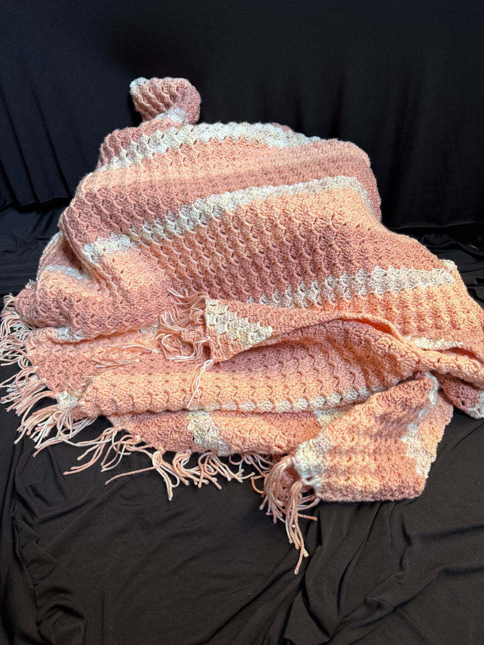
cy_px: 322
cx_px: 242
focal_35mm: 24
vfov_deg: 71.6
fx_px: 447
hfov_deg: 56.8
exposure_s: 1/68
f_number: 1.78
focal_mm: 6.76
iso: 200
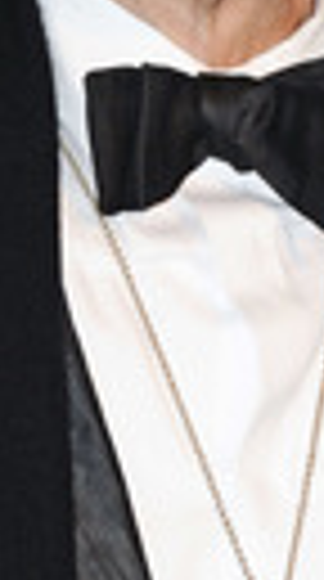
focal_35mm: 758
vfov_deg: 2.9
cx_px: 196
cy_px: 58
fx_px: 11640
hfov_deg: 1.6
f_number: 4.5
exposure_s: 1/200
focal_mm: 155
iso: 320
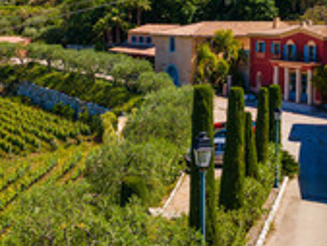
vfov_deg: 27.0
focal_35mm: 53
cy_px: 45
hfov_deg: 36.1
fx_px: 501
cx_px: 164
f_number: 2.8
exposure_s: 1/500
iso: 100
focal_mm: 4.5
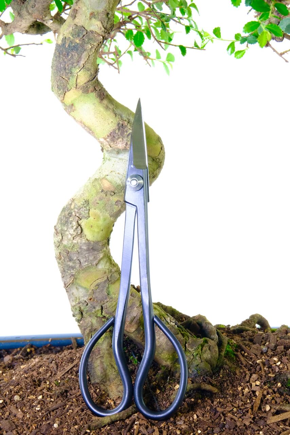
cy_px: 218
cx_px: 145
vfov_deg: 11.2
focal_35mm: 183
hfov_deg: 7.5
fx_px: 2210
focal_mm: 121.8
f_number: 18
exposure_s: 1/8
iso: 3200
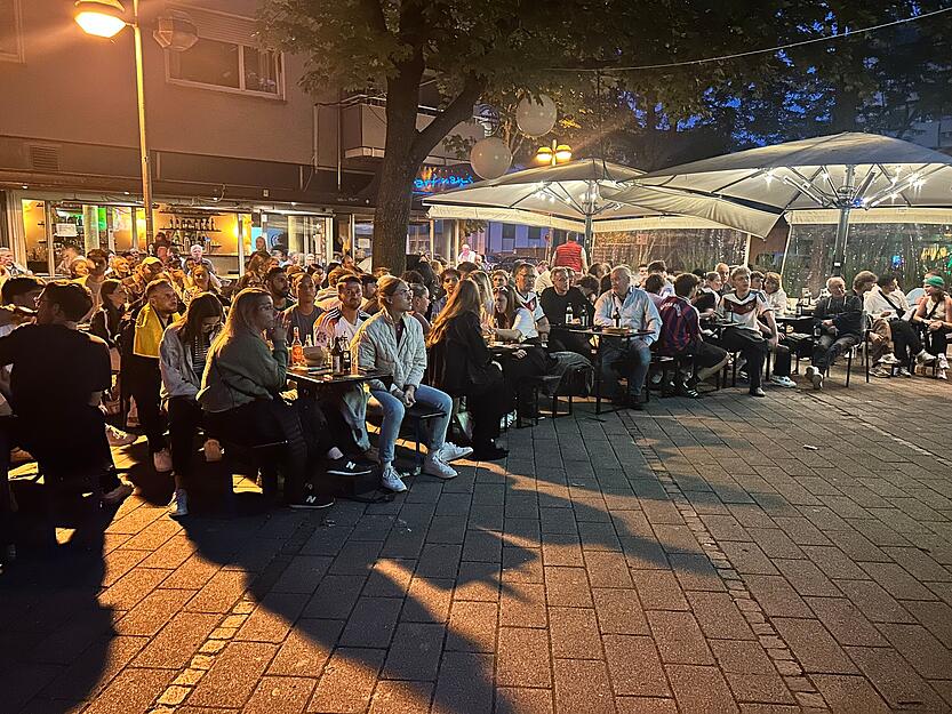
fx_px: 715
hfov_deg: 67.3
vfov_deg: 53.1
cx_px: 476
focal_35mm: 26
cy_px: 357
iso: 1000
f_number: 1.5
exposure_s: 1/25
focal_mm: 5.7
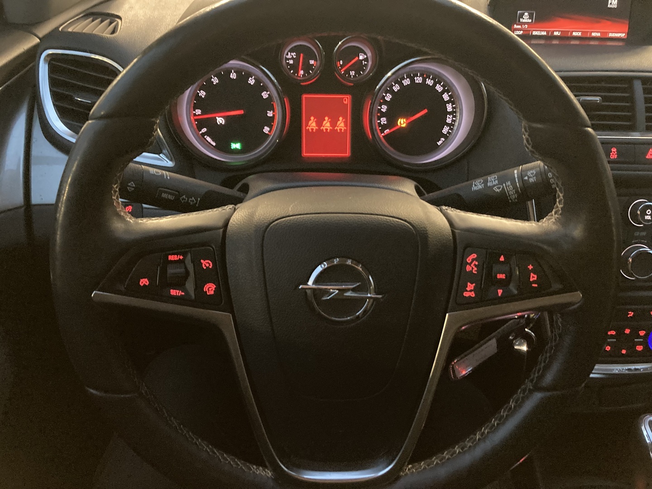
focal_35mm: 28
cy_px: 244
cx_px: 326
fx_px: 527
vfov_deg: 49.7
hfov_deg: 63.4
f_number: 1.8
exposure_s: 1/17
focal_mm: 3.99
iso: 640
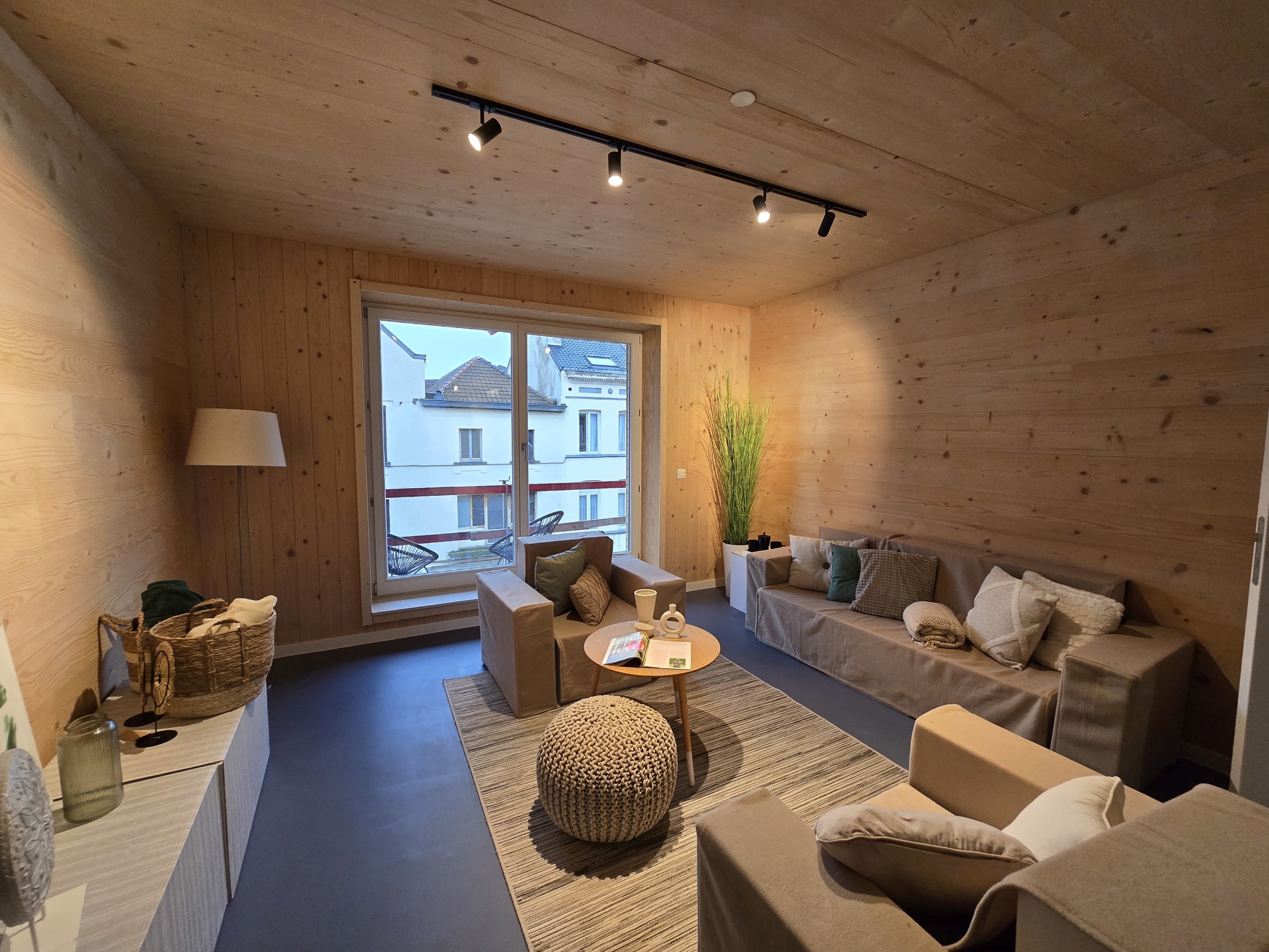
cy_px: 476
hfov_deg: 106.2
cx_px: 634
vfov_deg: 89.9
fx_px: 477
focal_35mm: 13
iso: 250
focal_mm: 2.2
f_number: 2.2
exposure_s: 1/50
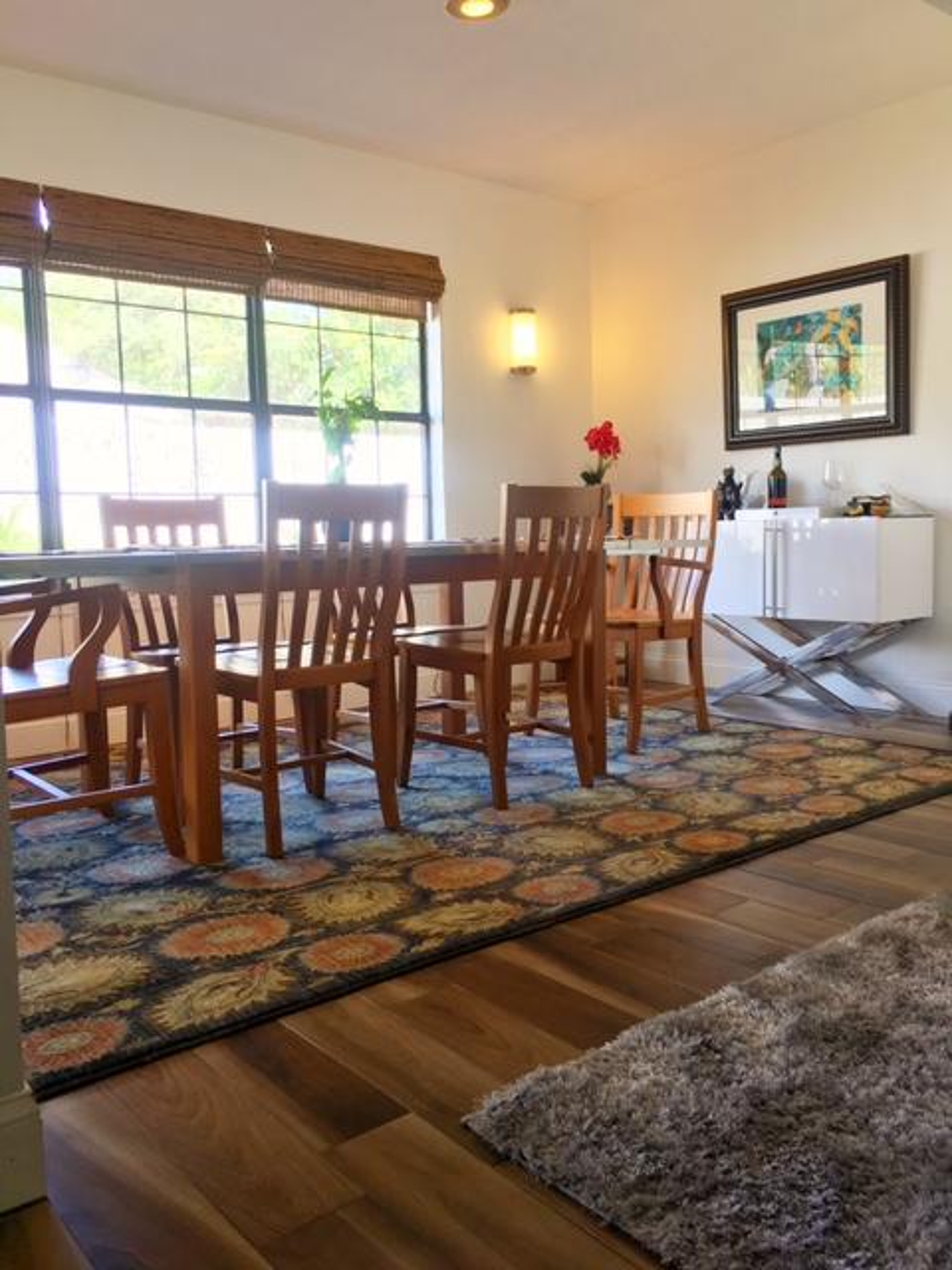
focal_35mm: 29
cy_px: 635
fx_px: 1063
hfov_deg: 48.2
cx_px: 476
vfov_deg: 61.7
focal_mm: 4.15
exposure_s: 1/40
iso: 25
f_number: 2.2
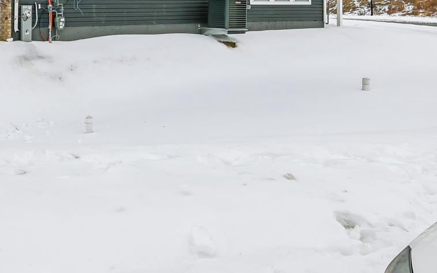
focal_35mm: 44
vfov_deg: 24.2
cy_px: -113
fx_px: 524
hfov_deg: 44.9
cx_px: 166
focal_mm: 16
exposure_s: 1/400
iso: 100
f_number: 7.1
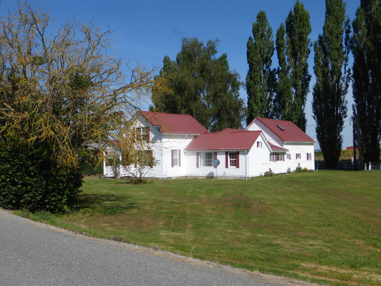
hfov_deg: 47.9
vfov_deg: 36.8
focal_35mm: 39
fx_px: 429
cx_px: 190
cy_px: 143
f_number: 3.9
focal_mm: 6.9
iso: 100
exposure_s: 1/1300
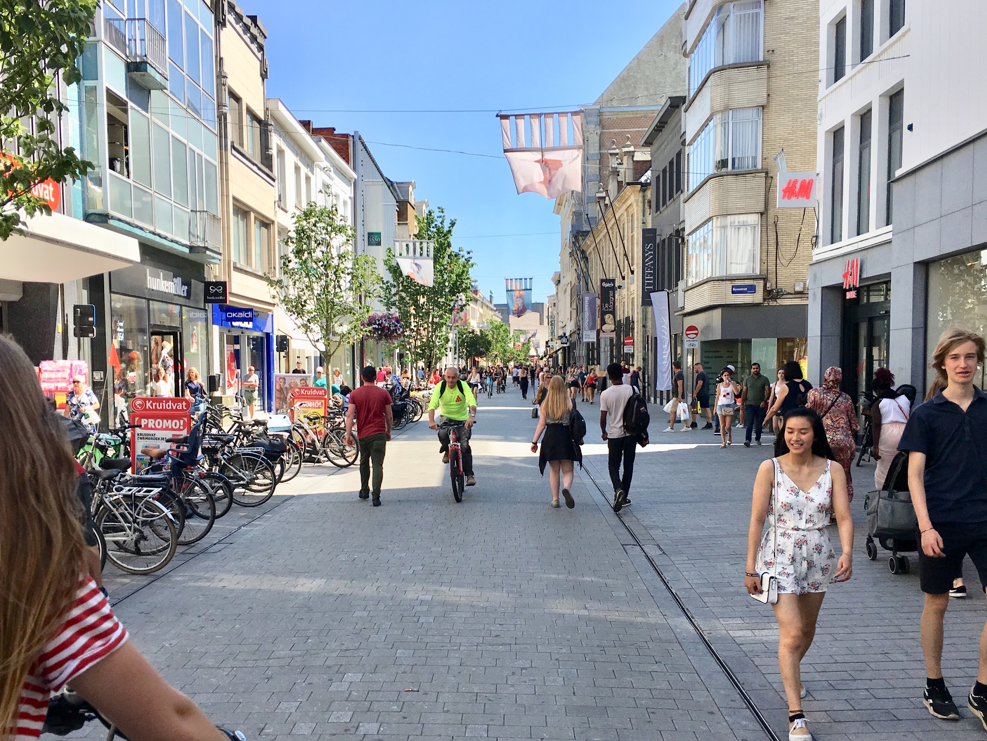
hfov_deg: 52.6
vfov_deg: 40.6
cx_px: 474
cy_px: 432
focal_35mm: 35
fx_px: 998
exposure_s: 1/1040
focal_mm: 4.15
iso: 25
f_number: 2.2
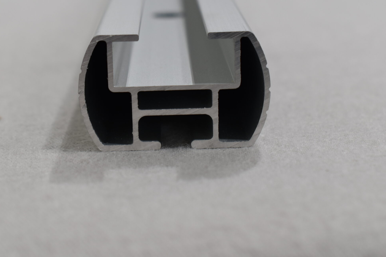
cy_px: 112
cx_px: 176
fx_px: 804
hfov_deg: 27.0
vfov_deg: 18.2
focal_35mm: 75
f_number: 7.1
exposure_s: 1/60
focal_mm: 38
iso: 400
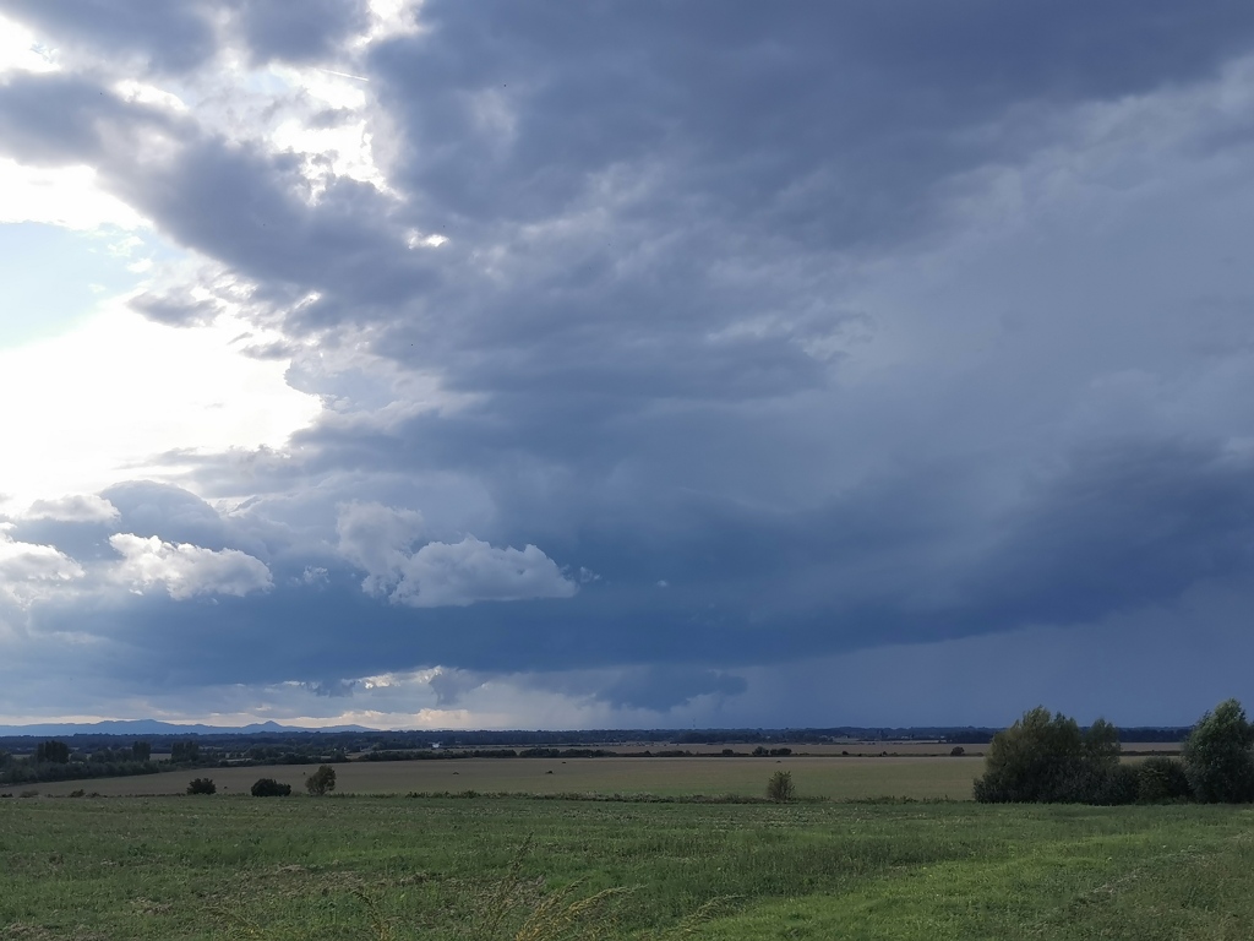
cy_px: 470
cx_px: 627
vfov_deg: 31.5
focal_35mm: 46
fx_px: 1666
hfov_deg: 41.2
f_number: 1.8
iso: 50
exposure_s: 1/2208
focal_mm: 5.58
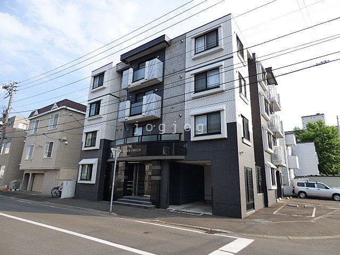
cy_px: 128
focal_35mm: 20
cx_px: 170
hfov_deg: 81.7
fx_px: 196
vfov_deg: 66.0
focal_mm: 3.58
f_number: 2.8
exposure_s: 1/1000
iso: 160
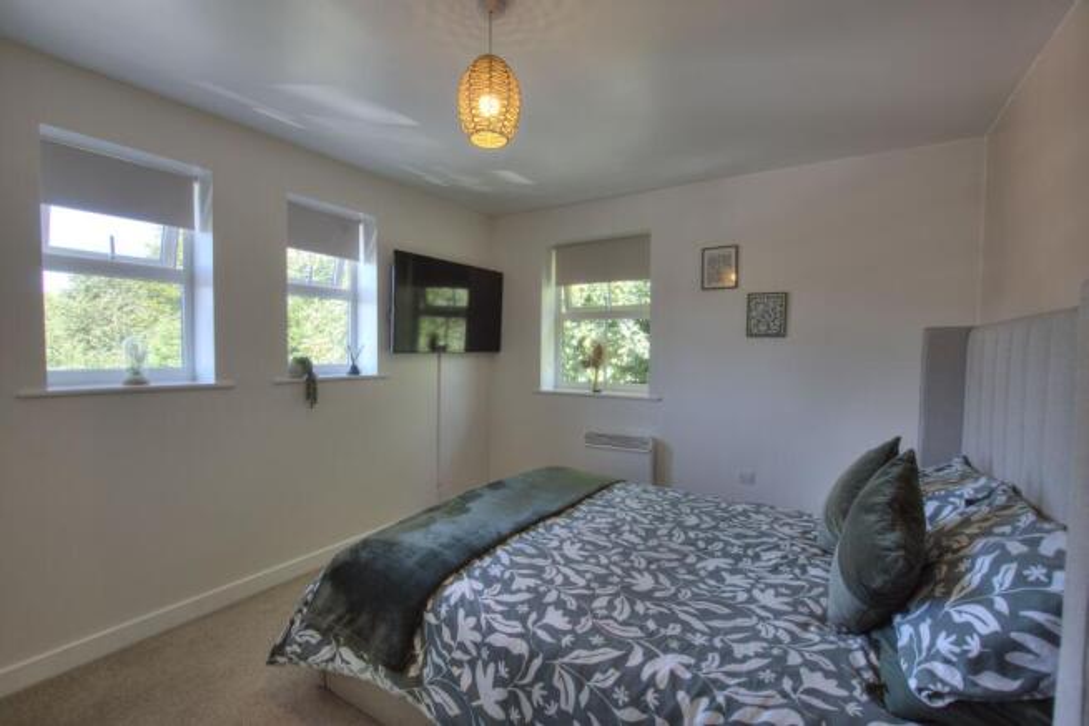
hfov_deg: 100.4
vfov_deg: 77.4
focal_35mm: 15
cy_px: 363
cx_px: 544
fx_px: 454
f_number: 8
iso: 400
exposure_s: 1/20
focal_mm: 10
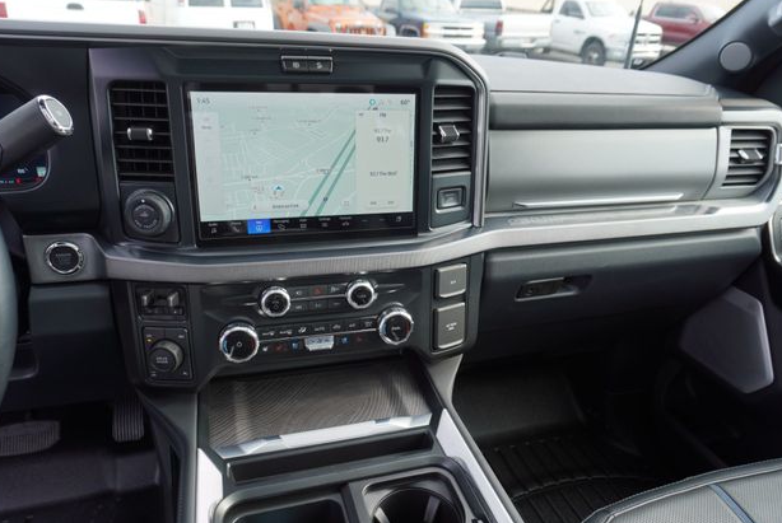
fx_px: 544
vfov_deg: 51.4
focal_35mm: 25
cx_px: 390
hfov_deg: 71.4
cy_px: 260
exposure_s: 1/80
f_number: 4.5
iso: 100
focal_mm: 16
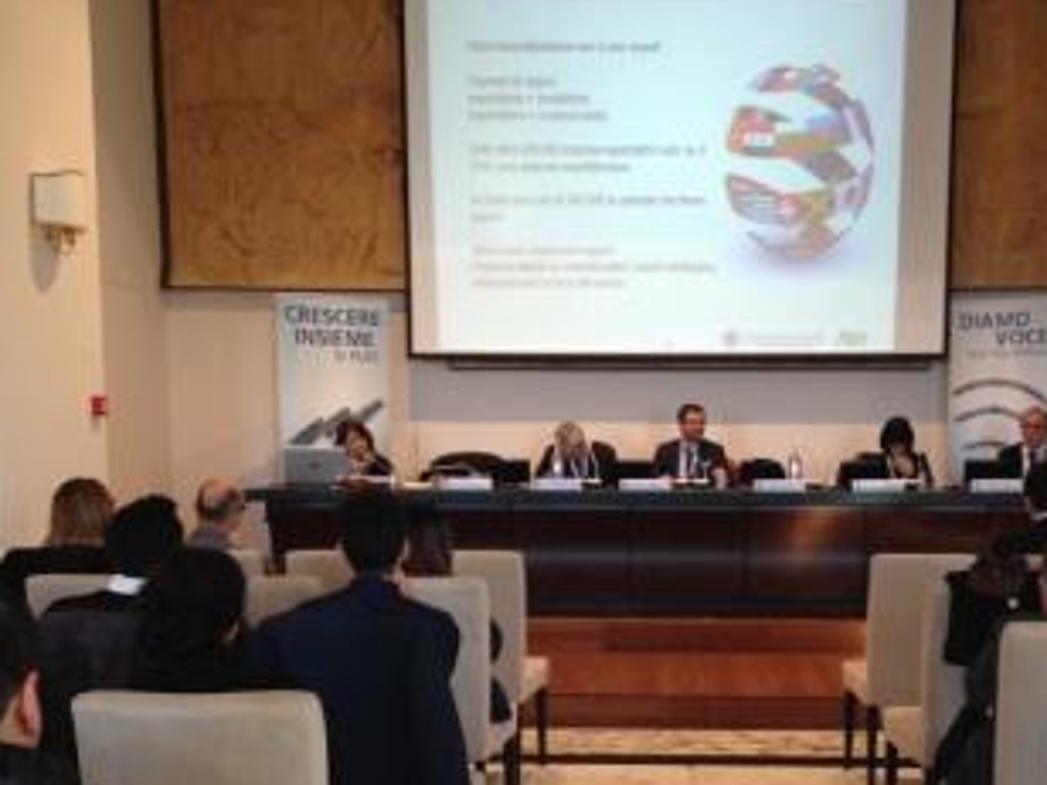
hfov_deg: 39.4
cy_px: 557
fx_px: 1452
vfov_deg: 29.9
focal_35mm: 48
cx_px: 649
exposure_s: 1/20
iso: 50
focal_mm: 4.12
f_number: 2.4
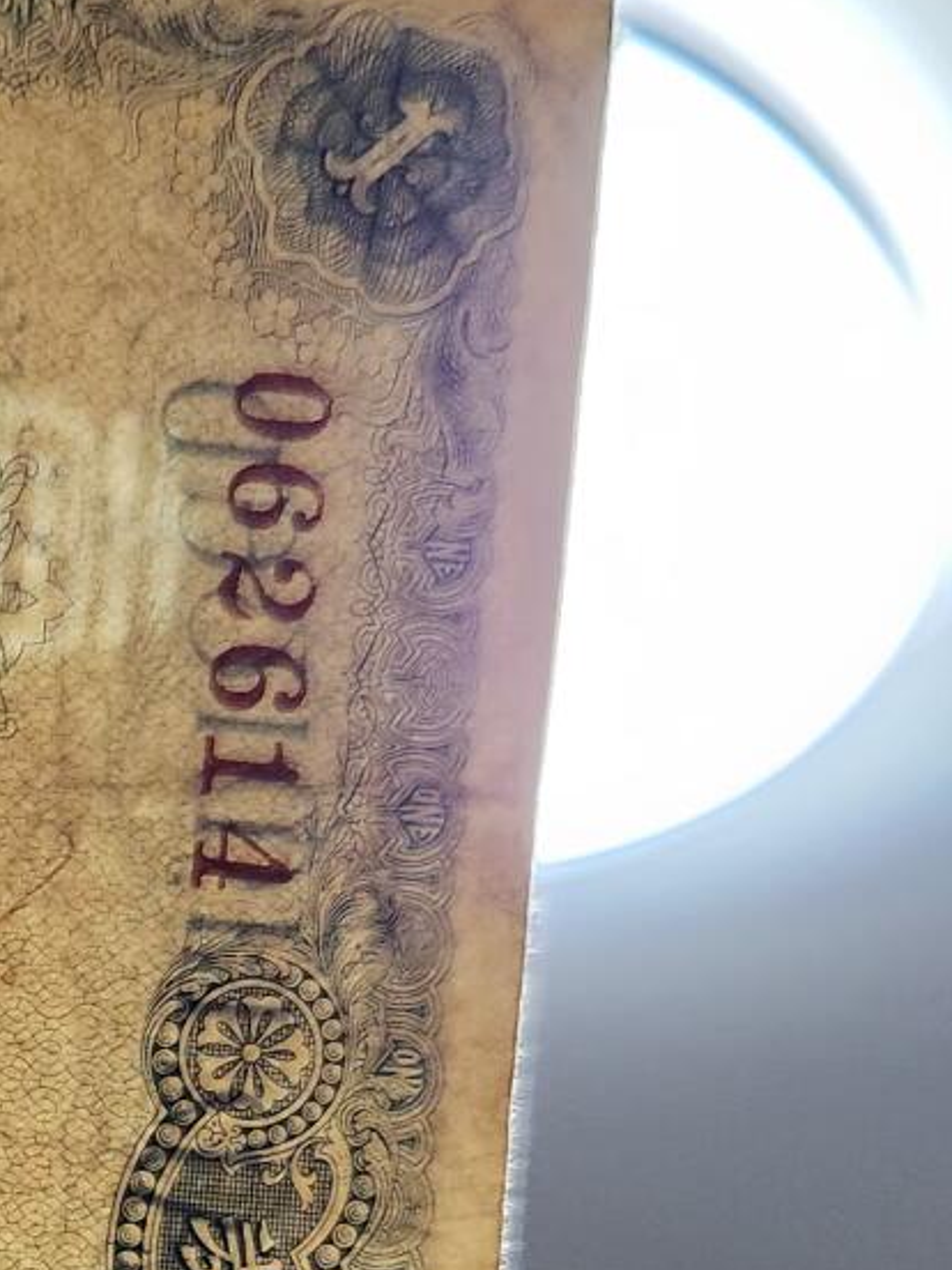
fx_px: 2750
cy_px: 1307
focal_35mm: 75
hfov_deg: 17.6
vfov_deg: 24.6
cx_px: -474
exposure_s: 1/100
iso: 1000
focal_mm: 5.4
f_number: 1.8
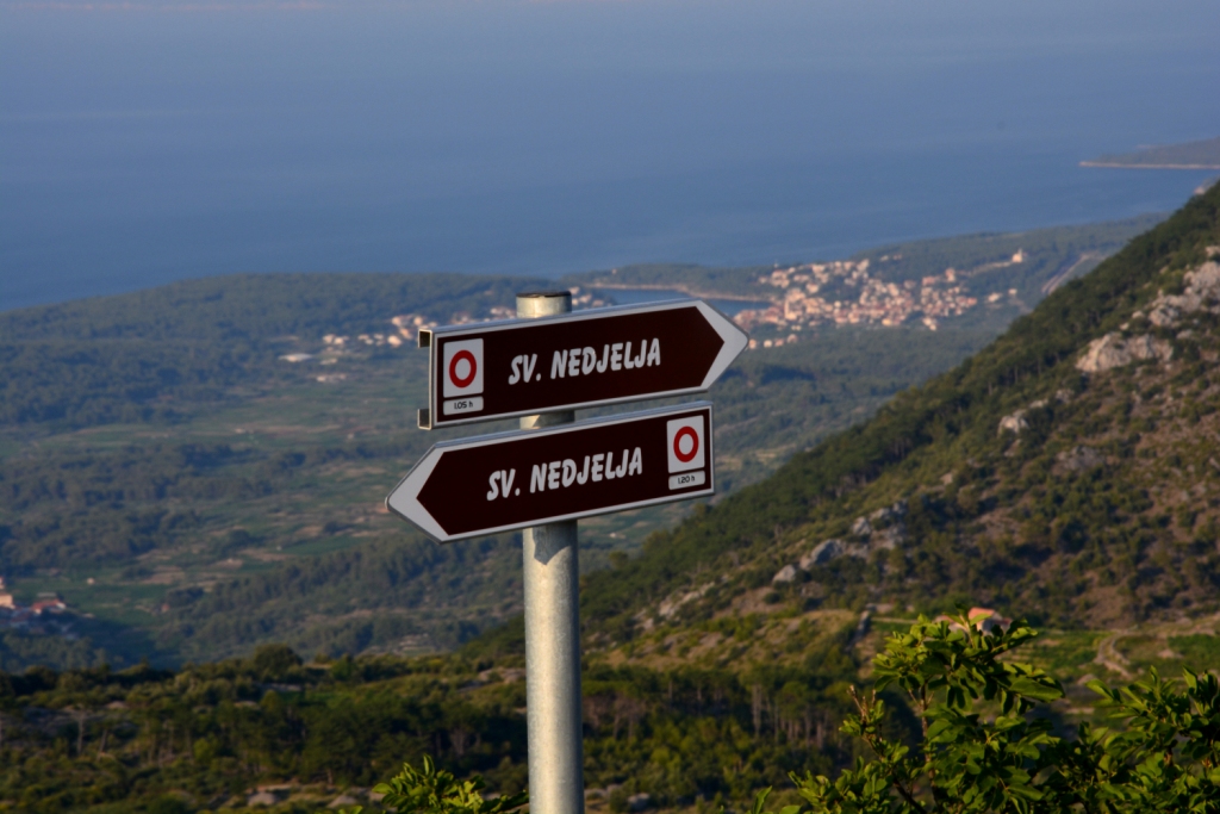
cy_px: 407
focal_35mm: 158
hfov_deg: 13.0
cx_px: 610
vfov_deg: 8.7
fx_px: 5338
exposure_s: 1/50
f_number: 16
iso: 250
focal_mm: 105
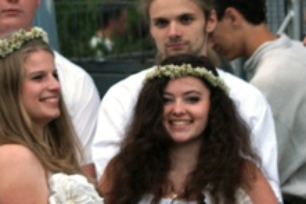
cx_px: 83
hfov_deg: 6.3
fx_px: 2773
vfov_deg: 4.2
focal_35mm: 326
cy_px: 115
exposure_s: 1/125
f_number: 4.5
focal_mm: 75
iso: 320
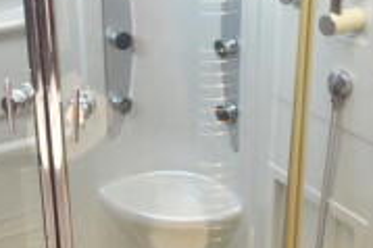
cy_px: 57
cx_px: 170
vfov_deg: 24.3
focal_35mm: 55
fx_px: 569
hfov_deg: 36.2
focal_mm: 10
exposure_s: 1/60
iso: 800
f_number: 4
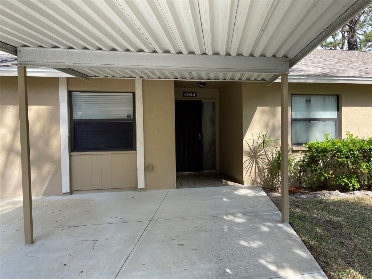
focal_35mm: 25
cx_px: 186
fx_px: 269
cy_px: 140
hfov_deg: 69.4
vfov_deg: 54.9
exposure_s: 1/1038
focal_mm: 5.1
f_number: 1.6
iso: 32
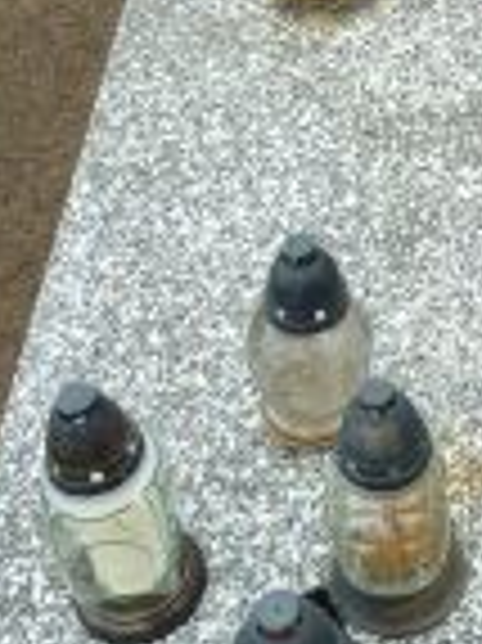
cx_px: 500
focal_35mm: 84
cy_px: -59
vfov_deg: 22.1
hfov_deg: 17.1
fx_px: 1562
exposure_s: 1/125
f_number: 4
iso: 80
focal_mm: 4.1
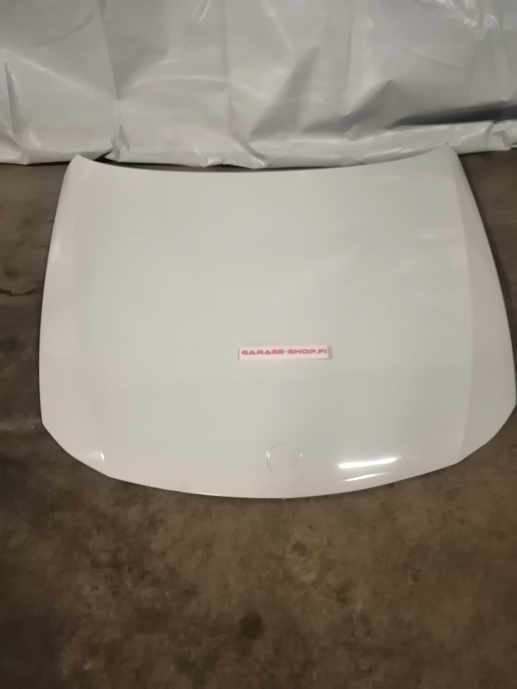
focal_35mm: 26
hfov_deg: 53.1
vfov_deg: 67.3
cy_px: 344
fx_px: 518
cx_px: 258
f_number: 1.8
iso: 500
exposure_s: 1/25
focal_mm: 3.62
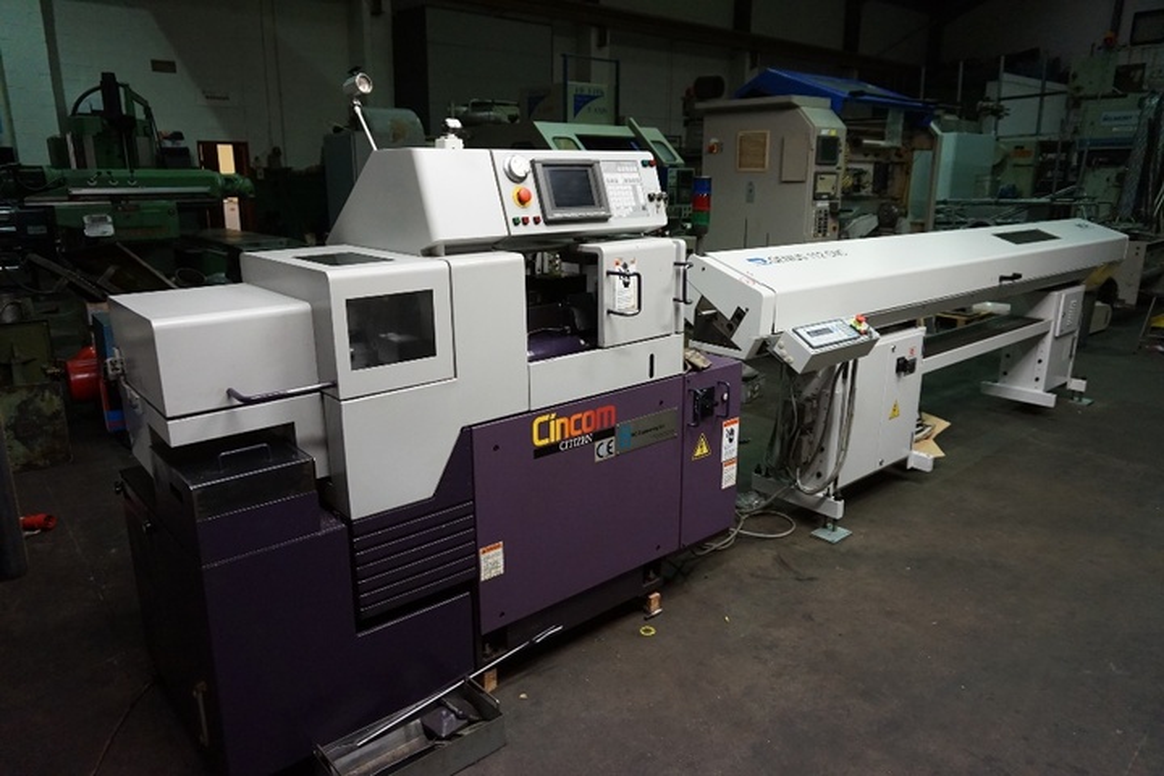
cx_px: 582
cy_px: 388
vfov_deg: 53.1
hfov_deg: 73.7
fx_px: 776
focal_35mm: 24
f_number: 3.5
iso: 2000
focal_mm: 16
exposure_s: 1/160
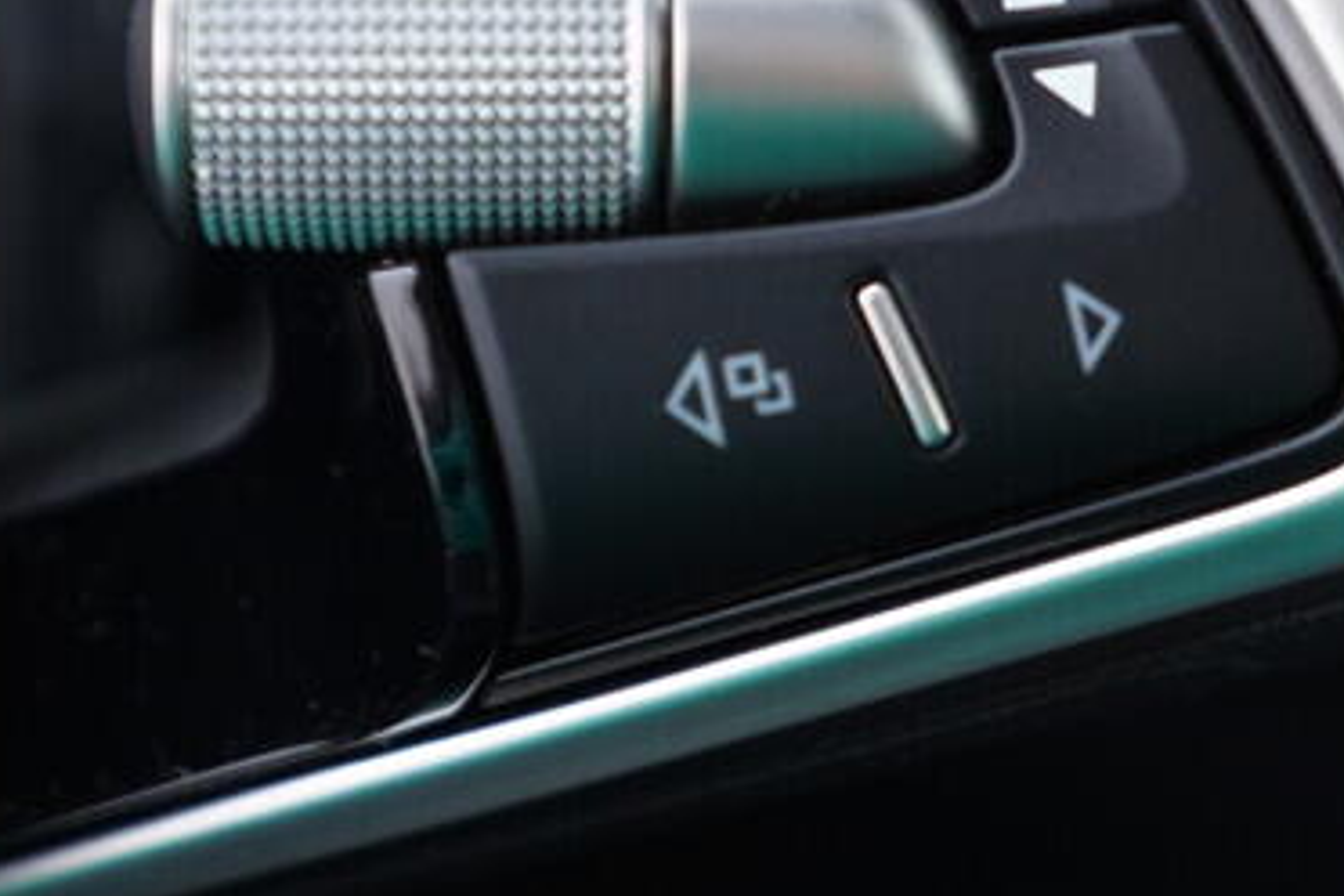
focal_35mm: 99
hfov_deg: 20.6
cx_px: 643
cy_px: 92
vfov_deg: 13.7
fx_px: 3696
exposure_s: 1/40
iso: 250
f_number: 2.8
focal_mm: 24
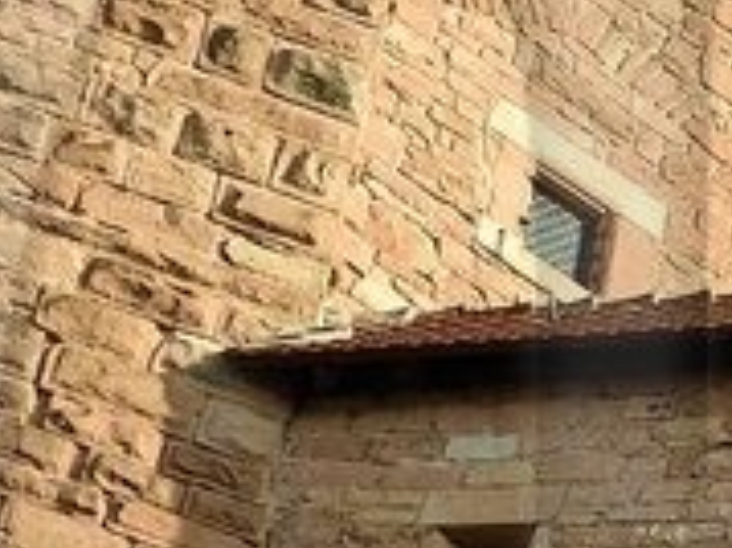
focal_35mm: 258
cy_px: 566
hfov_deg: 7.4
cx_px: 1497
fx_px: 5452
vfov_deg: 5.7
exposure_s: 1/160
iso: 200
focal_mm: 30
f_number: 10
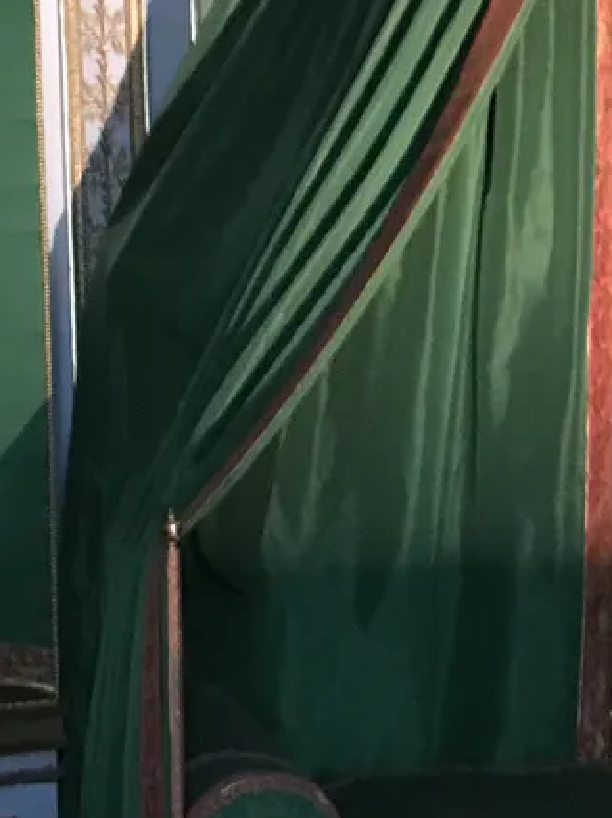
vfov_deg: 18.0
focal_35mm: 109
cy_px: 490
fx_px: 2572
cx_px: 658
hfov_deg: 13.3
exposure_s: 1/17
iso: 400
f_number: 2.2
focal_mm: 4.15
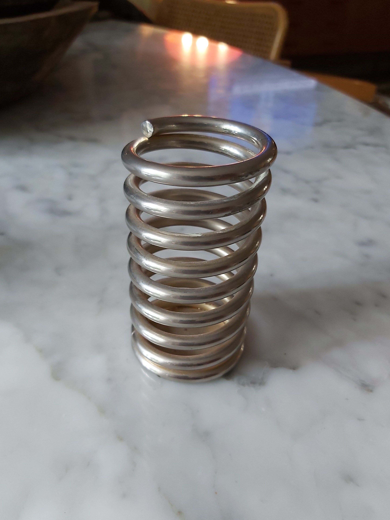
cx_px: 191
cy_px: 267
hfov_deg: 51.3
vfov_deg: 65.3
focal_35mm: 27
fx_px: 406
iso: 200
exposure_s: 1/50
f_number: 1.7
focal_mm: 3.92
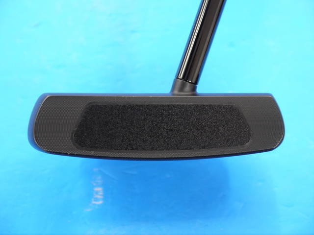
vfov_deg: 17.6
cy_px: 118
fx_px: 762
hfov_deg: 23.3
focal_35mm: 84
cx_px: 157
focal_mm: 42
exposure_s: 1/40
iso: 800
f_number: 5.6
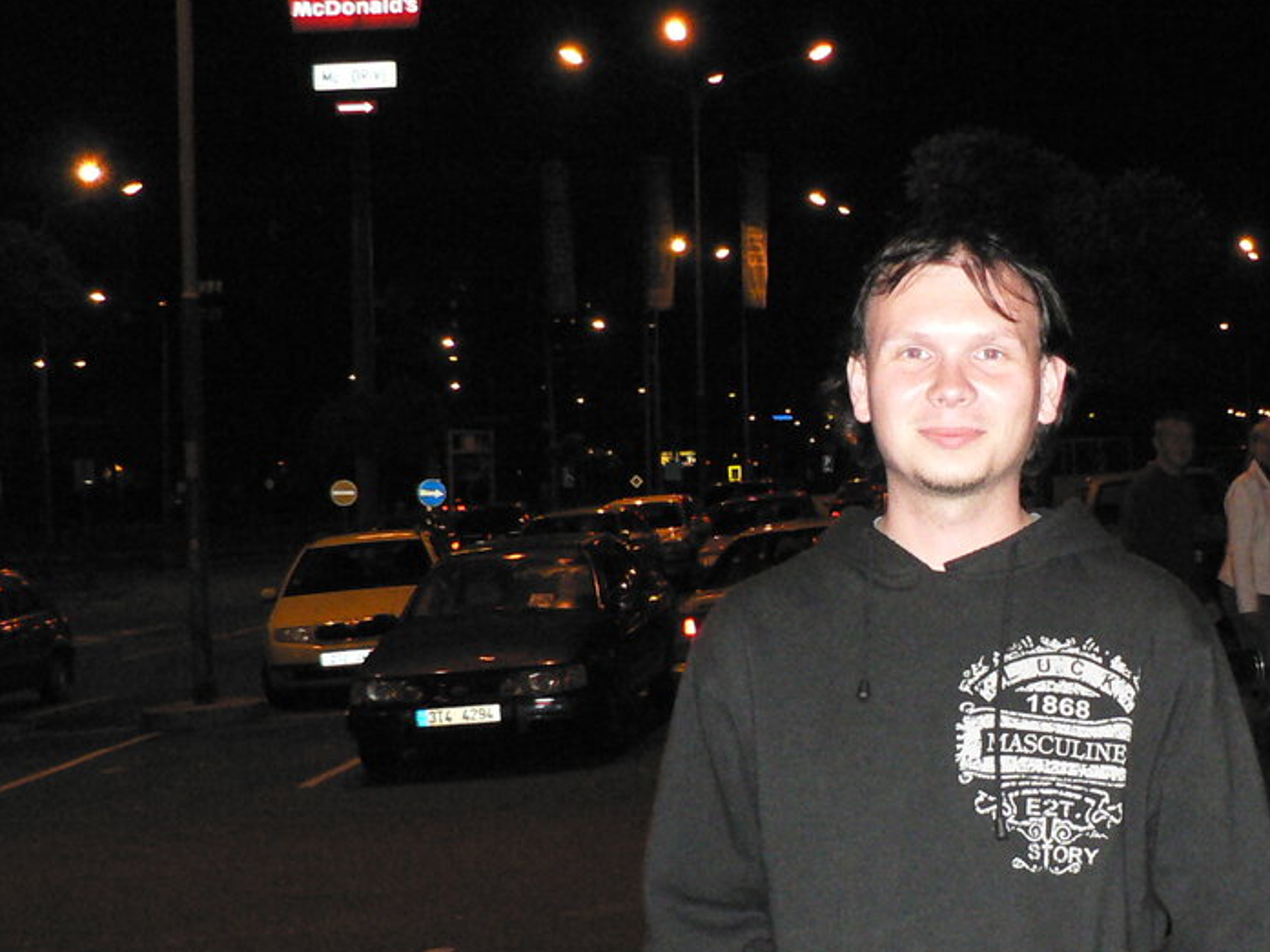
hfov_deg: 30.3
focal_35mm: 62
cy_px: 573
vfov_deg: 23.6
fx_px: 2275
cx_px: 1060
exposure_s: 1/60
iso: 400
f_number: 2.8
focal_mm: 6
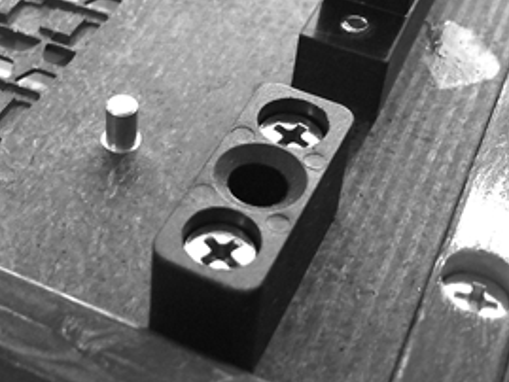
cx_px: 132
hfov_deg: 28.2
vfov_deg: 21.4
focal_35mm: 68
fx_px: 1000
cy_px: 94
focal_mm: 4.15
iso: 64
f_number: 2.2
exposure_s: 1/15
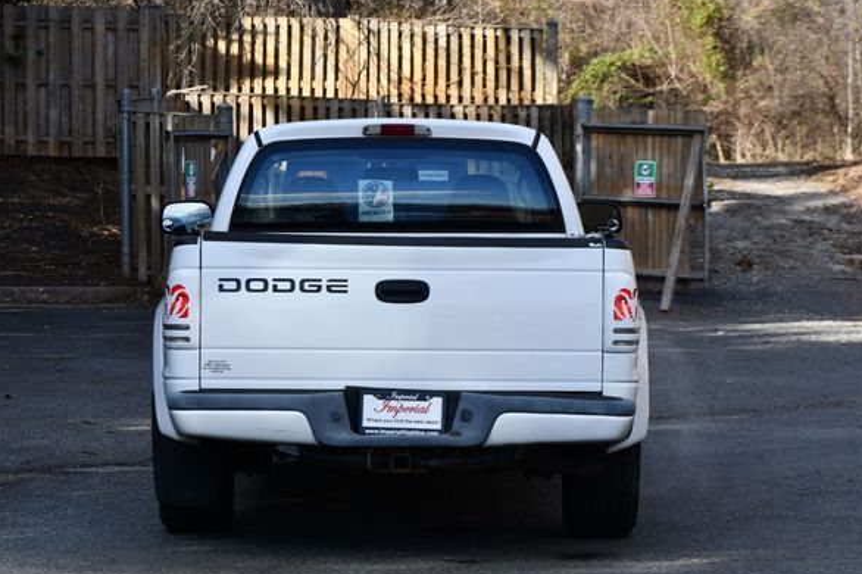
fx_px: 3374
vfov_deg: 9.7
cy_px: 308
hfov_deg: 14.6
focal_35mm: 141
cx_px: 397
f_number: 8
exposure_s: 1/250
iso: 200
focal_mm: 86
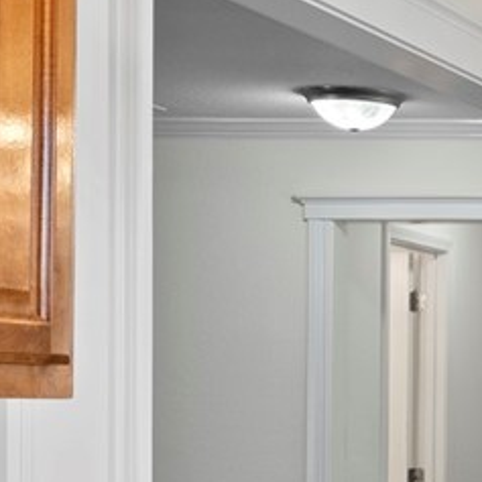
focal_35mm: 117
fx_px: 1843
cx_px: 1206
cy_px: 440
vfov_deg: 14.7
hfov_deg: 11.8
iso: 160
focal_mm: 16
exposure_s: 1/2.5
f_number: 8
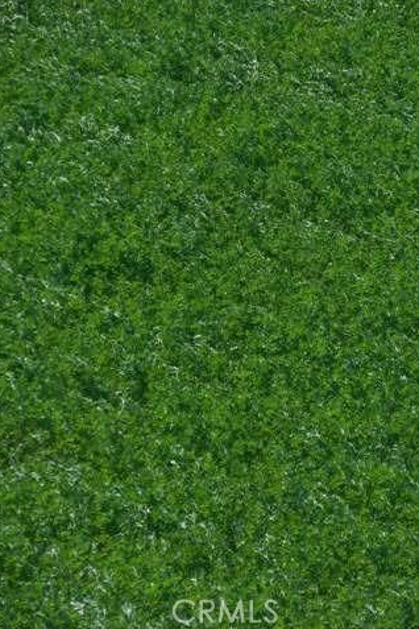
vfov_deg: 6.6
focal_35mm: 311
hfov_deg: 4.4
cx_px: 290
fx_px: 5429
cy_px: 314
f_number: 5.8
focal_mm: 40.2
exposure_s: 1/500
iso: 125
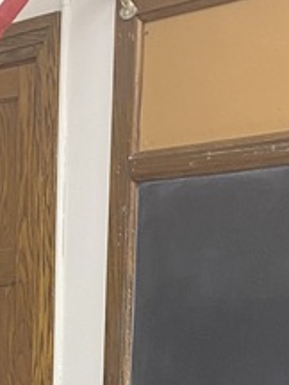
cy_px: 799
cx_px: -54
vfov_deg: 13.5
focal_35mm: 123
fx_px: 1369
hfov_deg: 11.8
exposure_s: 1/60
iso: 80
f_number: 1.8
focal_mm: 4.25
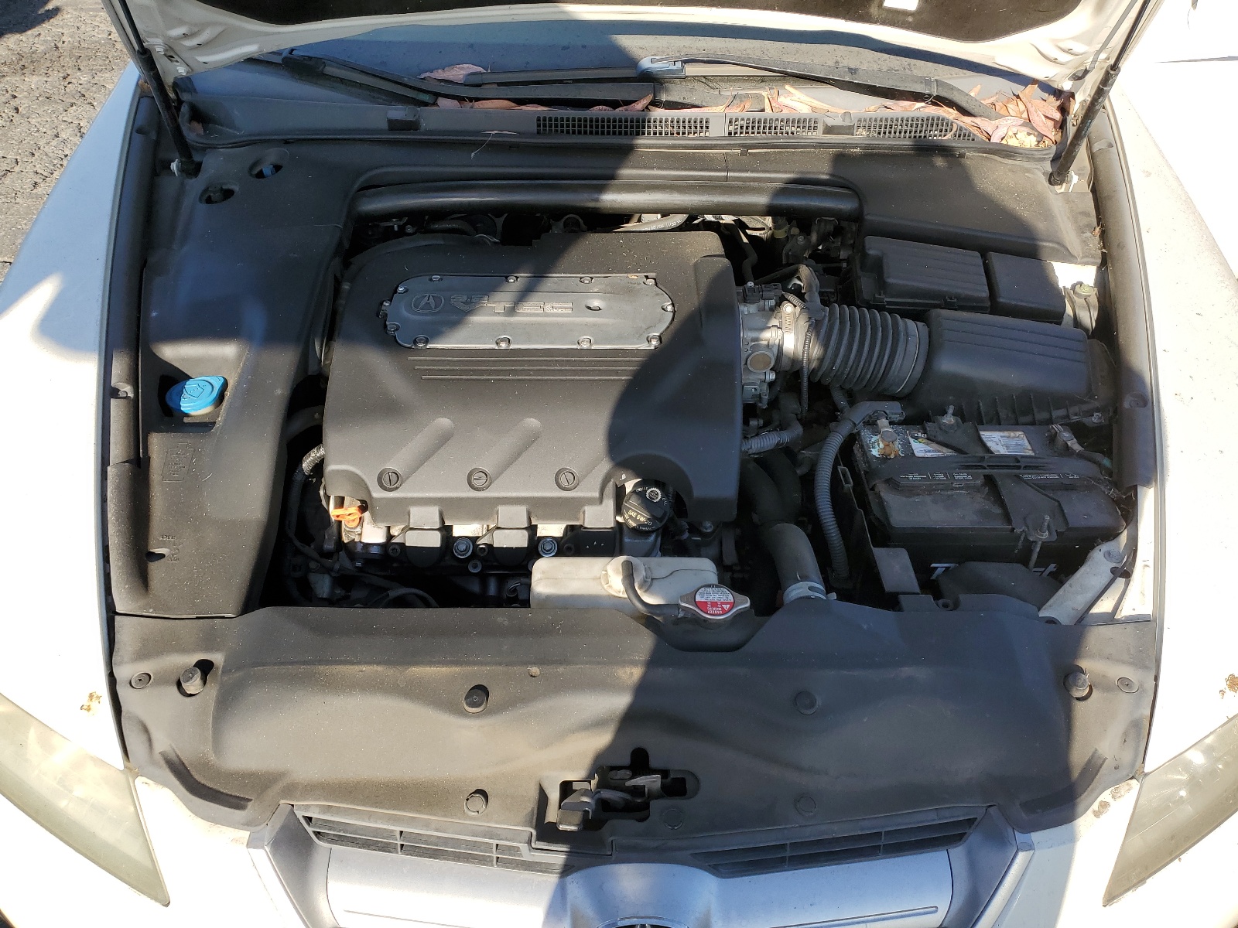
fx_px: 930
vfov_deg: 53.1
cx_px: 619
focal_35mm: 26
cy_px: 464
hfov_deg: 67.3
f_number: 1.5
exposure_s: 1/1111
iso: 50
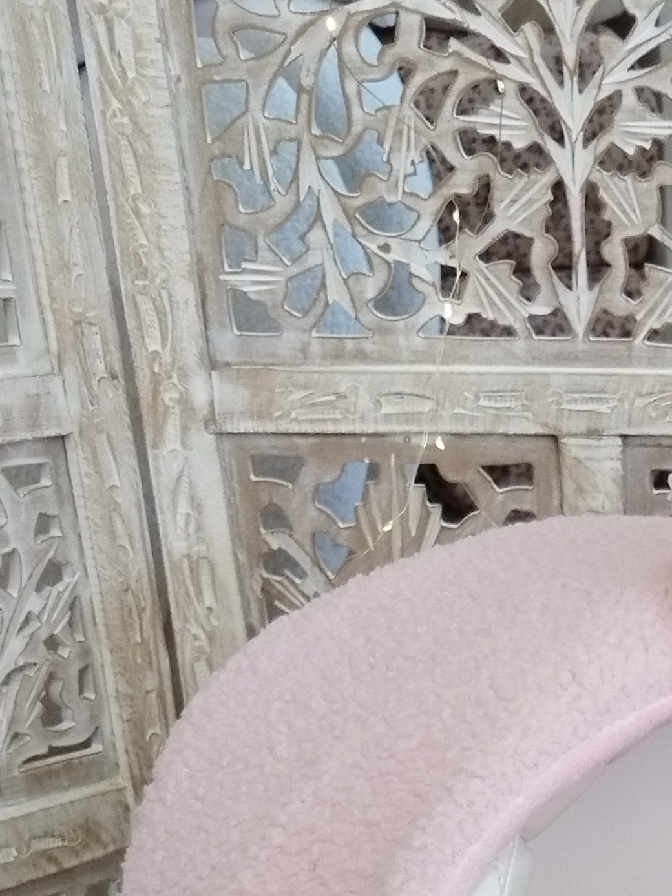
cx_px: 965
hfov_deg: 17.8
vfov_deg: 22.7
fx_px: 1942
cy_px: 1217
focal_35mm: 75
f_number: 1.9
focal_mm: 4.95
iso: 500
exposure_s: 1/50
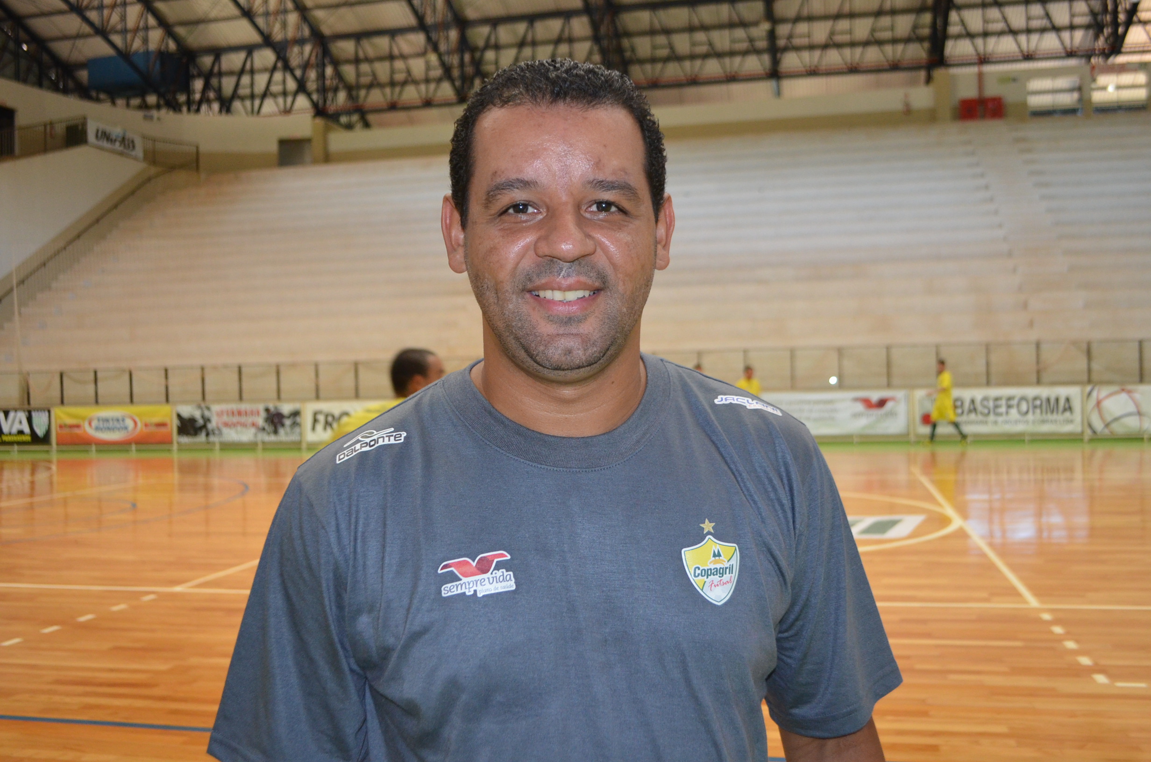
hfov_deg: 53.2
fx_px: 1149
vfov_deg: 36.7
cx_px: 576
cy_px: 381
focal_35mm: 36
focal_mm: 24
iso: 1600
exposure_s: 1/60
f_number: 4
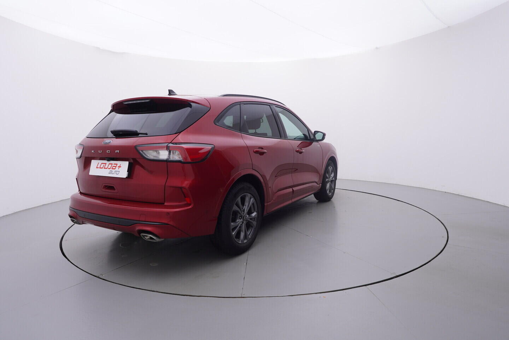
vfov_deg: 56.2
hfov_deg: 77.3
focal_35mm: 22
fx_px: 318
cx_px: 254
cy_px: 170
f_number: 5
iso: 200
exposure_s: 1/80
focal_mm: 15
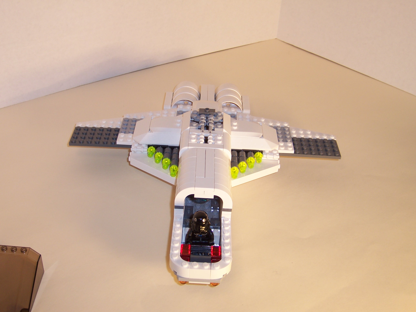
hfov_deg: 42.1
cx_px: 208
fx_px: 541
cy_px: 156
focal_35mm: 45
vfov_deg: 32.2
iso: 80
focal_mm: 7.7
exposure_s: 1/400
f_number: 3.2
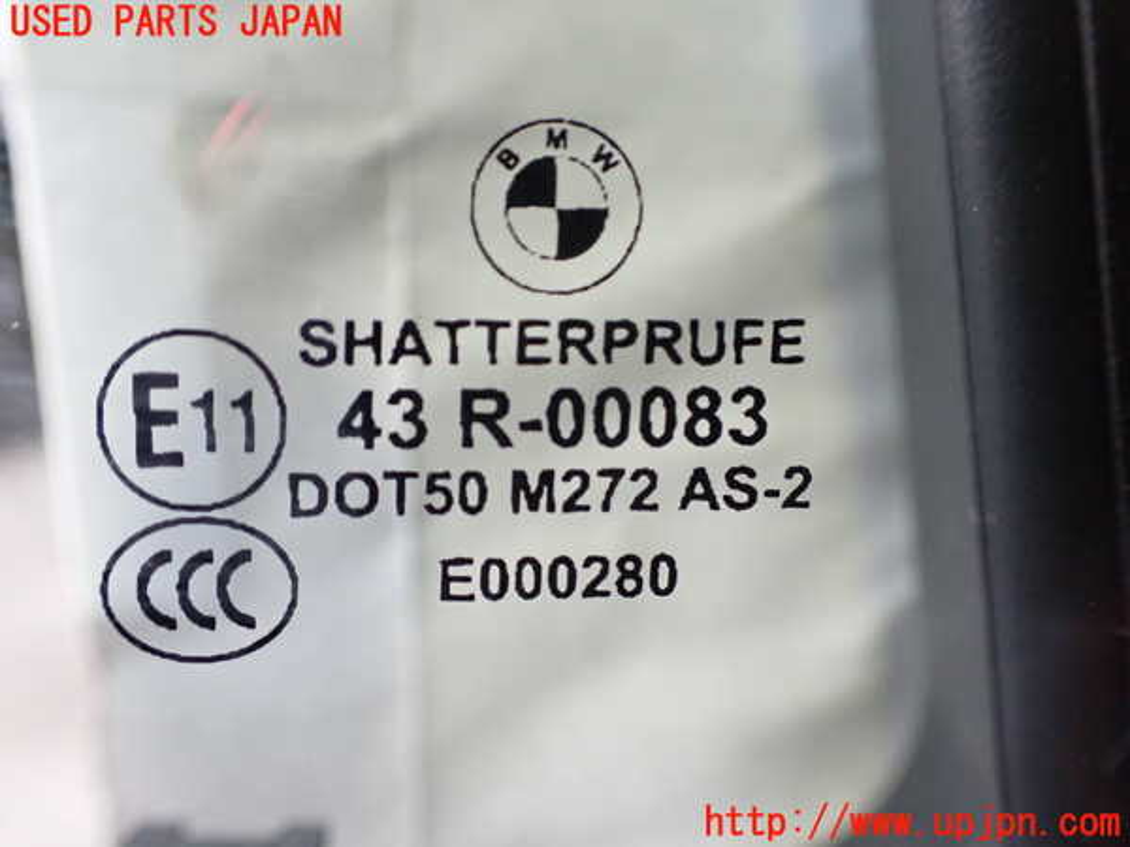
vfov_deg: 46.8
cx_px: 565
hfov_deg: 60.0
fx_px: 979
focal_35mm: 30
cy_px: 424
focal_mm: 5.4
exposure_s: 1/100
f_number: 2.3
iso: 800
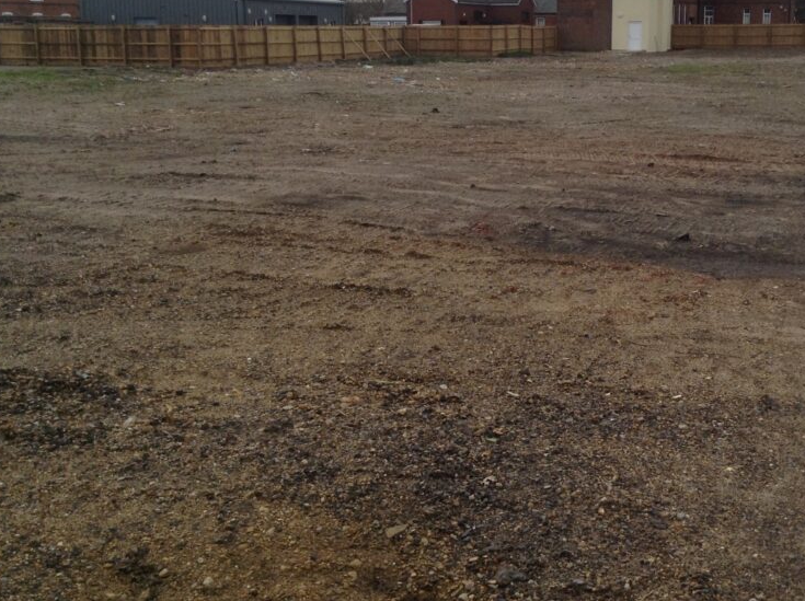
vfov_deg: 31.2
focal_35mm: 46
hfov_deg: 40.8
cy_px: 198
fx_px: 1068
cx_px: 528
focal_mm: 3.3
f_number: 2.4
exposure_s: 1/597
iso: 32
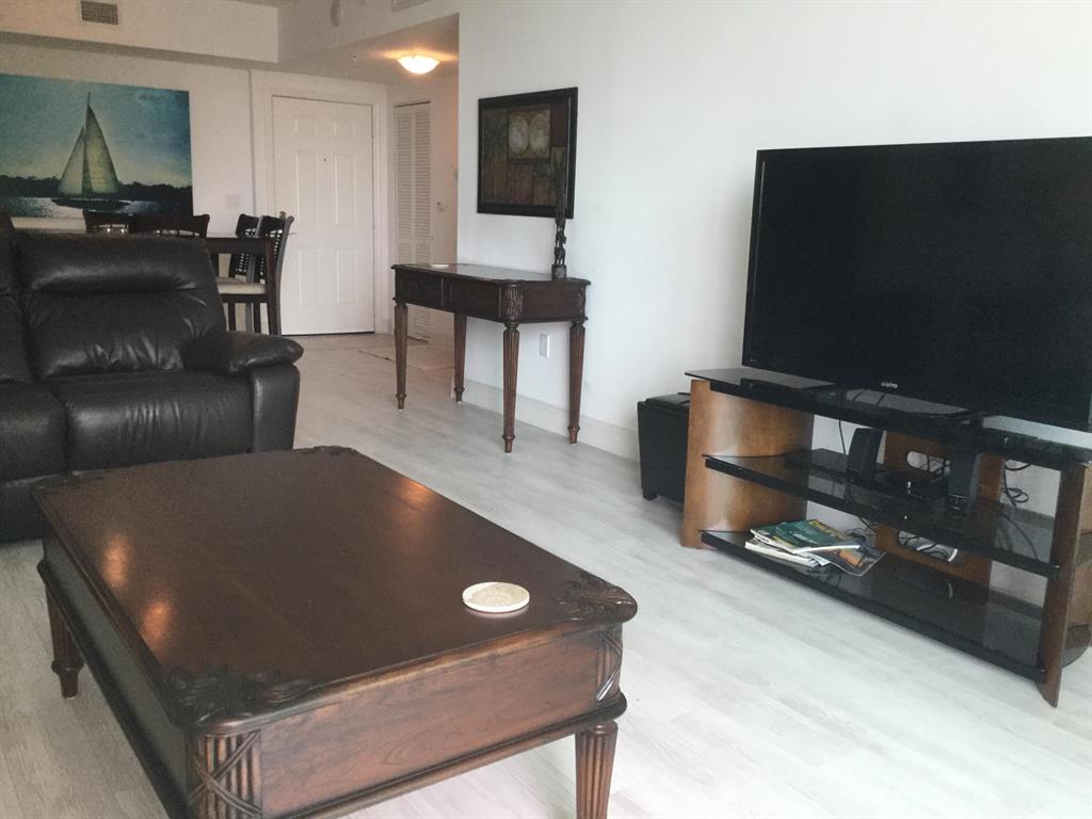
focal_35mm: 31
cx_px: 546
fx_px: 978
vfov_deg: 45.4
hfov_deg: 58.4
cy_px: 410
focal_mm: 3.3
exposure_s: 1/30
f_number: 2.4
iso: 40
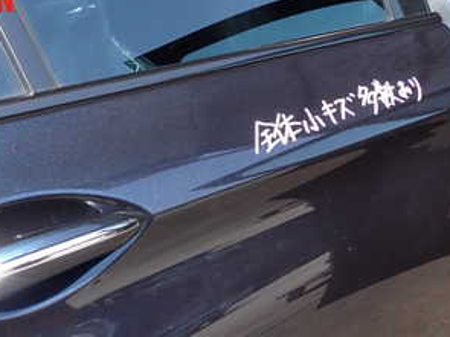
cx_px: 194
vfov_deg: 23.2
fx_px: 793
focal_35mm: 61
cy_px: 326
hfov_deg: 31.7
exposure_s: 1/320
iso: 100
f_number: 3.2
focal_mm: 5.4
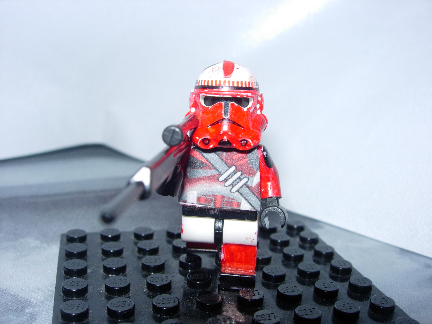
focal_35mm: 38
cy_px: 162
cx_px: 216
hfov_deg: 49.0
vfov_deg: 37.7
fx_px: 474
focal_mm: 7.8
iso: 79
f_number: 4.8
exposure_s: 1/64
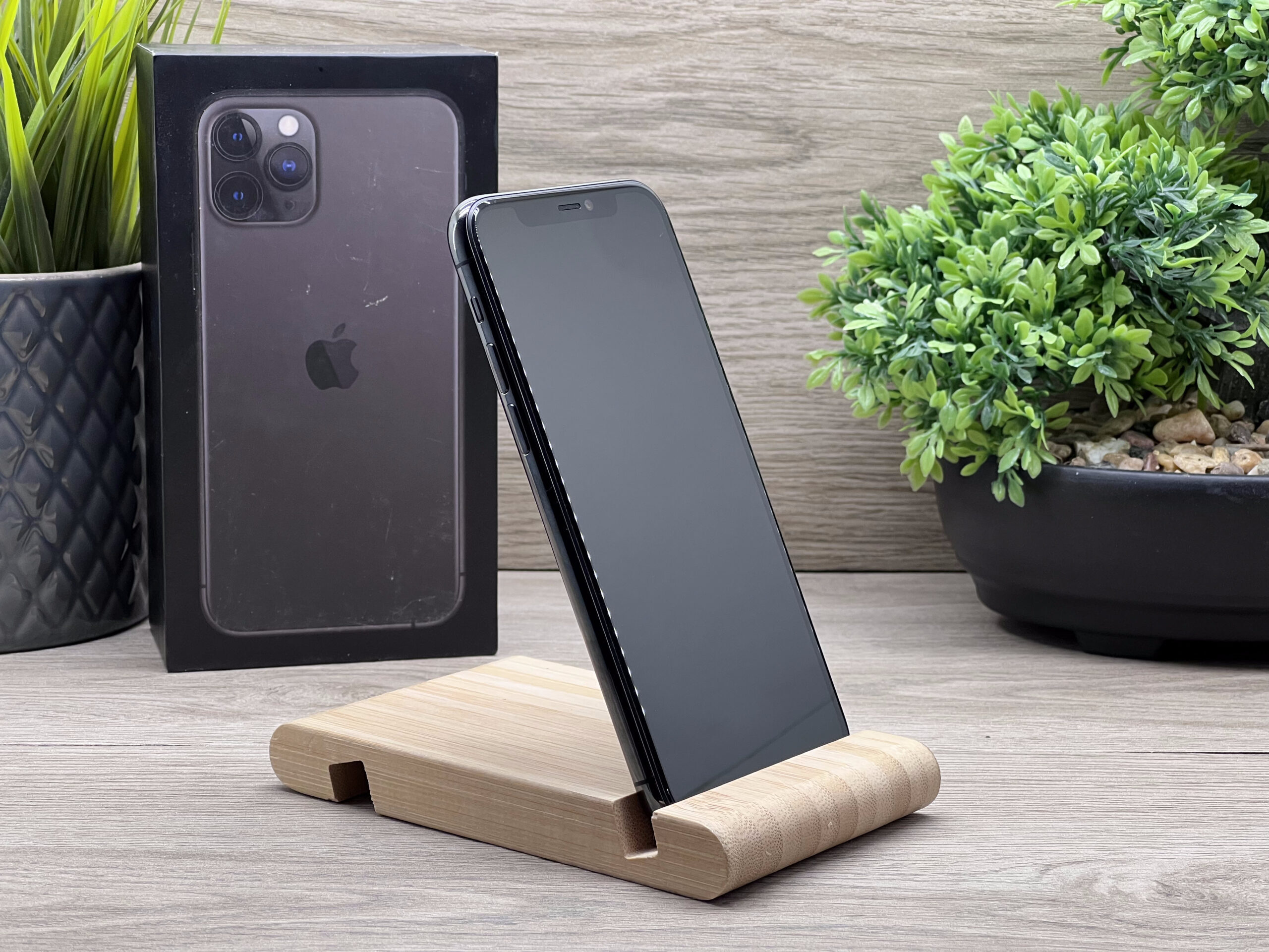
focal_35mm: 77
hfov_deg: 25.3
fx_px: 2823
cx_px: 634
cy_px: 476
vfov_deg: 19.1
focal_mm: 9
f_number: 2.8
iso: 125
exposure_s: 1/100
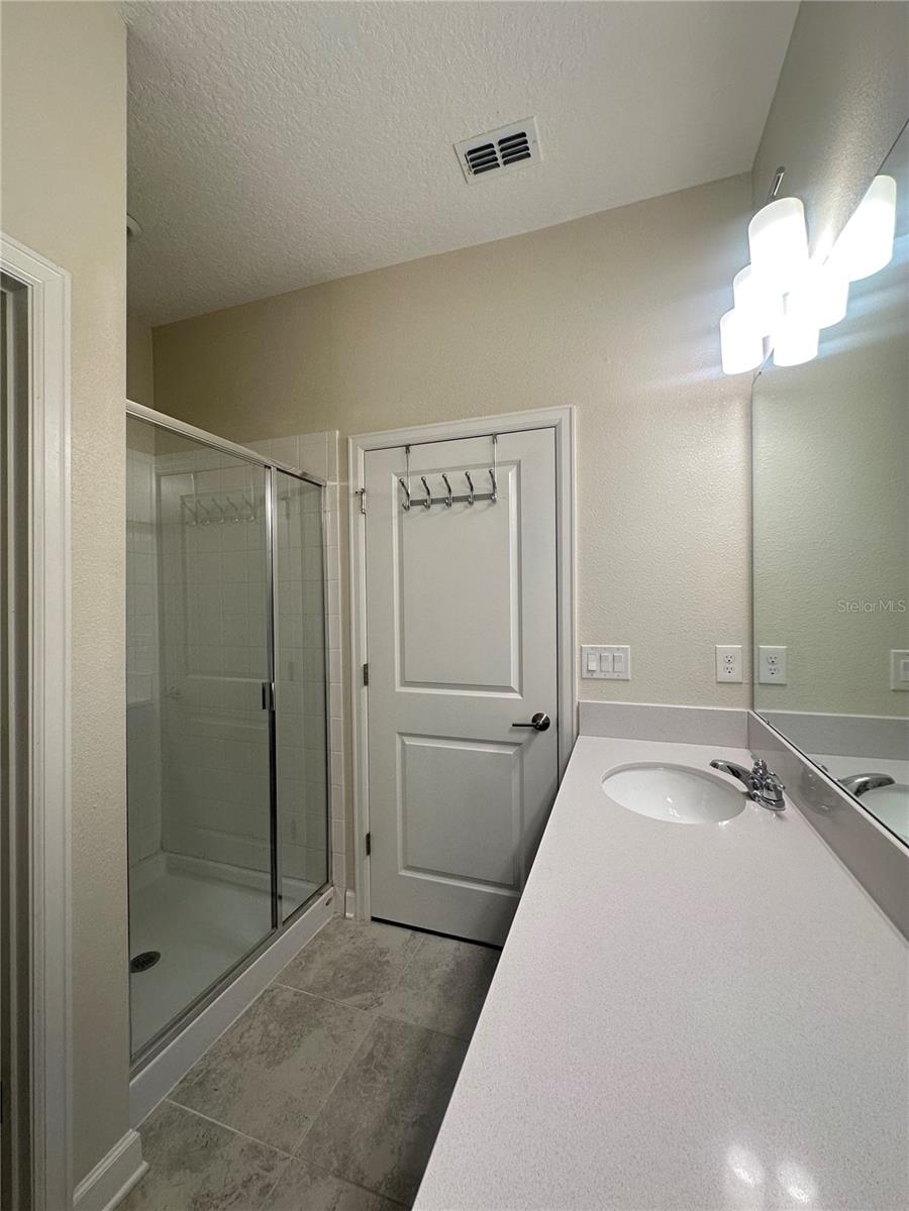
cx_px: 454
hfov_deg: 85.7
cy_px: 606
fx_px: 490
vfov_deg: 102.1
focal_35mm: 14
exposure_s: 1/120
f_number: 2.2
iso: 125
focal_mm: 2.22
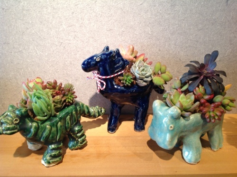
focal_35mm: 35
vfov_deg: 40.6
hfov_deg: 52.7
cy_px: 88
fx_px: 239
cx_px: 118
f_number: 2.4
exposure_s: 1/17
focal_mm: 4.28
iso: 50
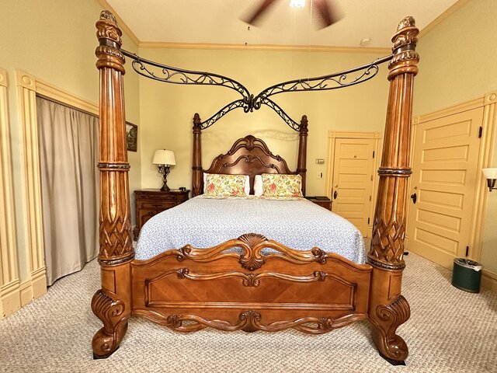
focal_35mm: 14
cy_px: 186
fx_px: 201
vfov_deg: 85.7
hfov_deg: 102.1
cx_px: 248
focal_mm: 2.22
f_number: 2.2
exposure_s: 1/60
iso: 500
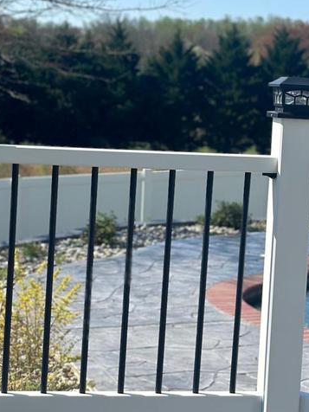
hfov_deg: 13.5
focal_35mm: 109
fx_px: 1297
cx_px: 220
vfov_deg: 18.0
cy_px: 216
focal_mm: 6.86
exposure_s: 1/5882
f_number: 1.78
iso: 80
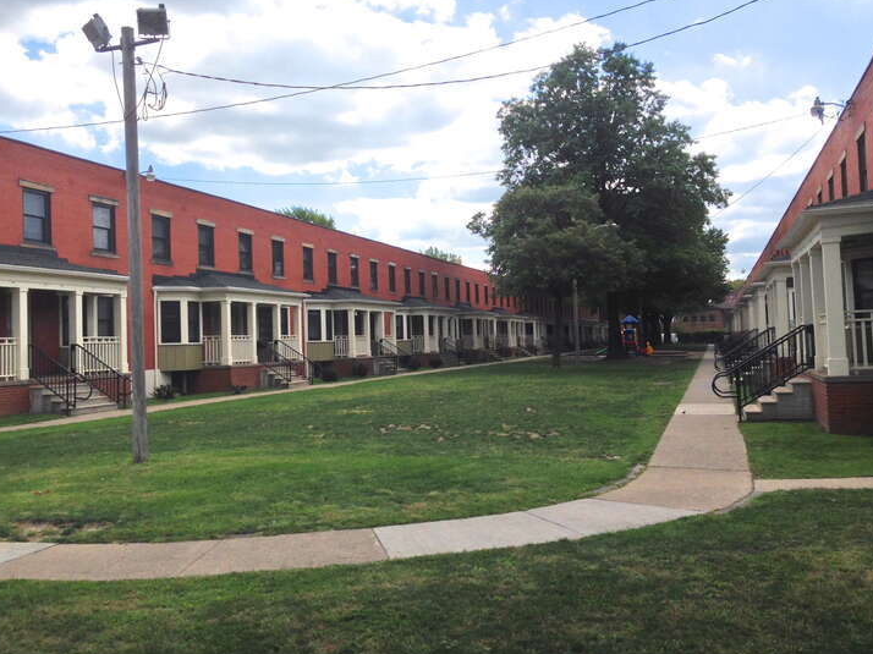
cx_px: 411
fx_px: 933
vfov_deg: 38.6
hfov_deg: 50.1
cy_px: 292
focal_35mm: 37
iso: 50
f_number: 2.4
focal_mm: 4.12
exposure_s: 1/2262
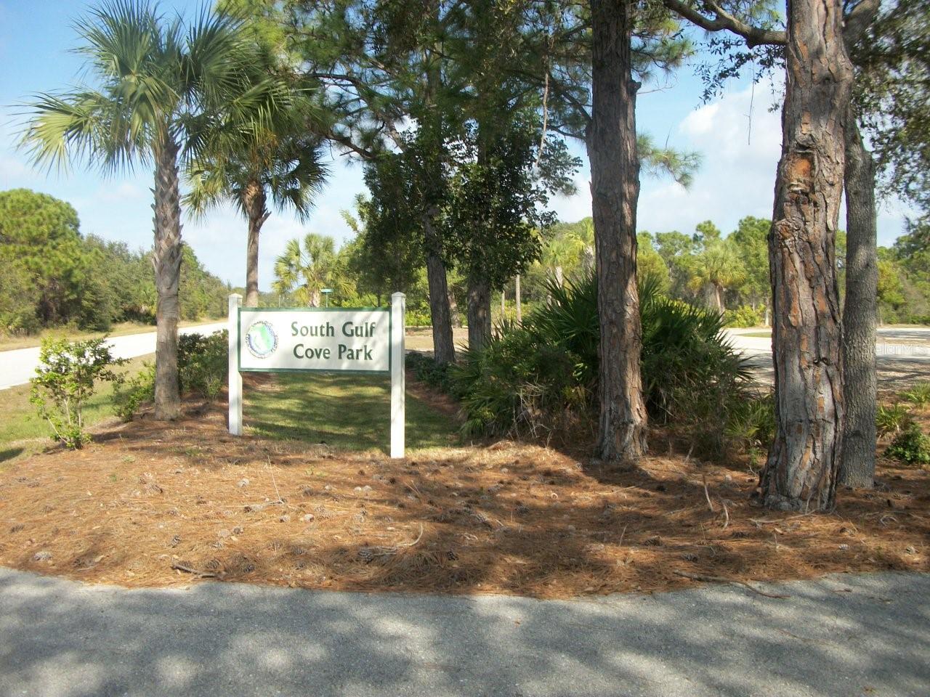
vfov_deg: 44.2
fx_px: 860
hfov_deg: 56.8
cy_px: 348
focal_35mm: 32
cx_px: 465
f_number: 8.8
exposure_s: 1/100
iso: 80
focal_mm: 5.7
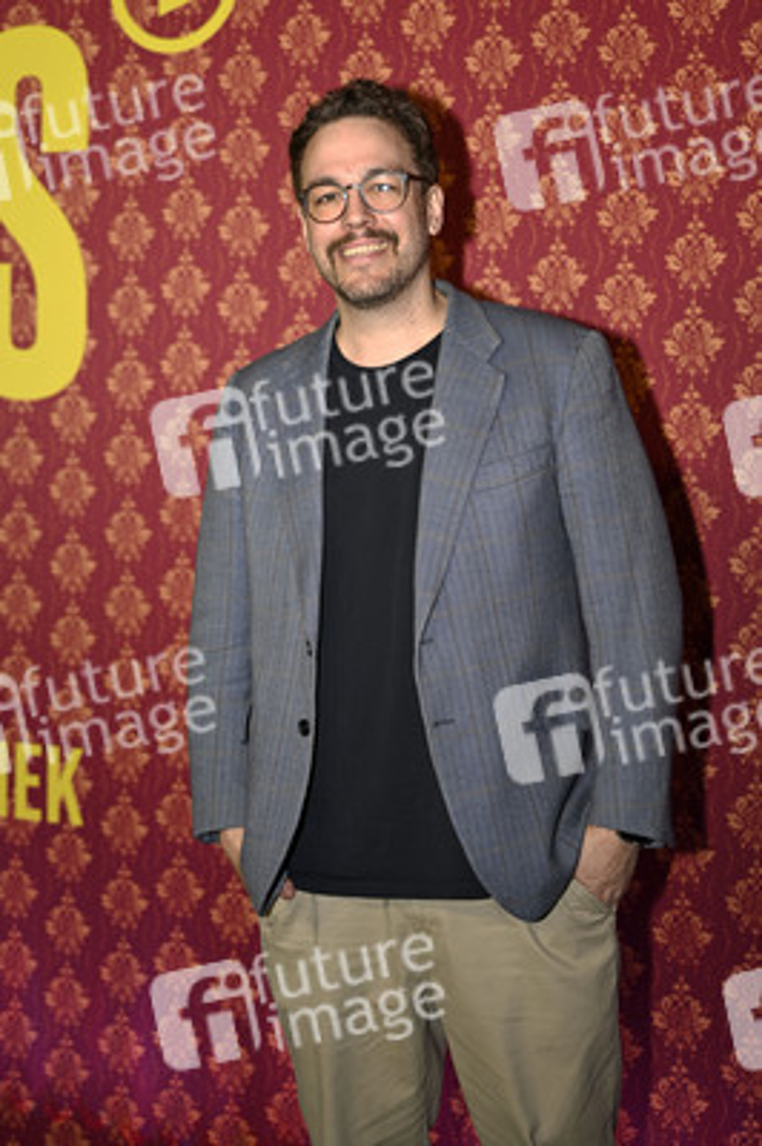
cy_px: 573
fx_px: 1686
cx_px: 381
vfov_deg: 37.5
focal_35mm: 53
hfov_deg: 25.5
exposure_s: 1/200
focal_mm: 53
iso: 100
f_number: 2.8
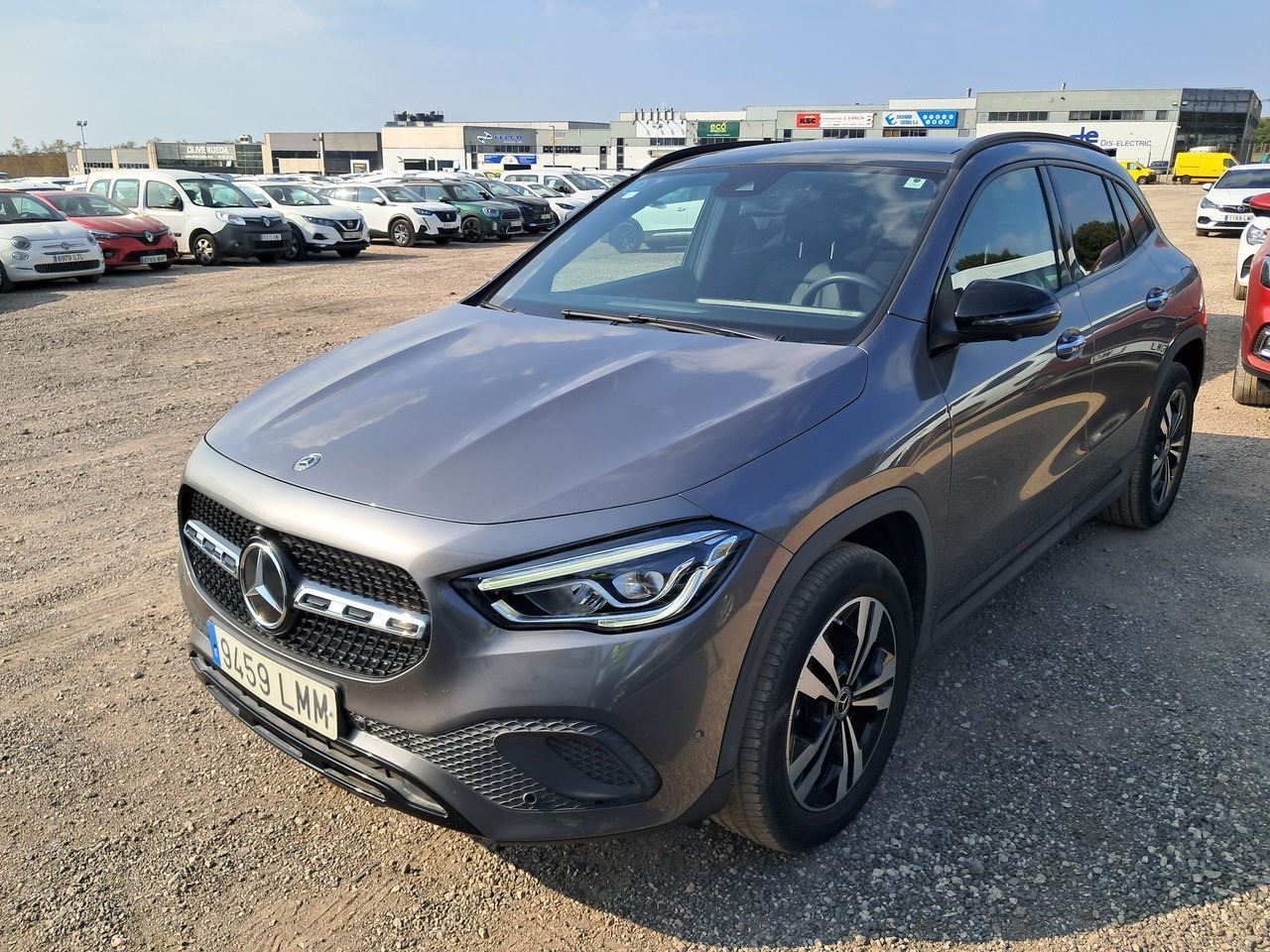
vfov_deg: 51.4
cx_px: 635
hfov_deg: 65.3
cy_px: 476
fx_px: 991
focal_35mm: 27
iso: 50
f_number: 1.8
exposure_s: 1/640
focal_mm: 4
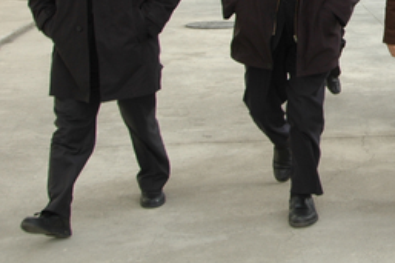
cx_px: 372
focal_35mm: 70
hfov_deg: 27.6
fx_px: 768
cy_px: 8
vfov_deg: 19.0
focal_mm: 24
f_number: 7.1
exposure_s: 1/200
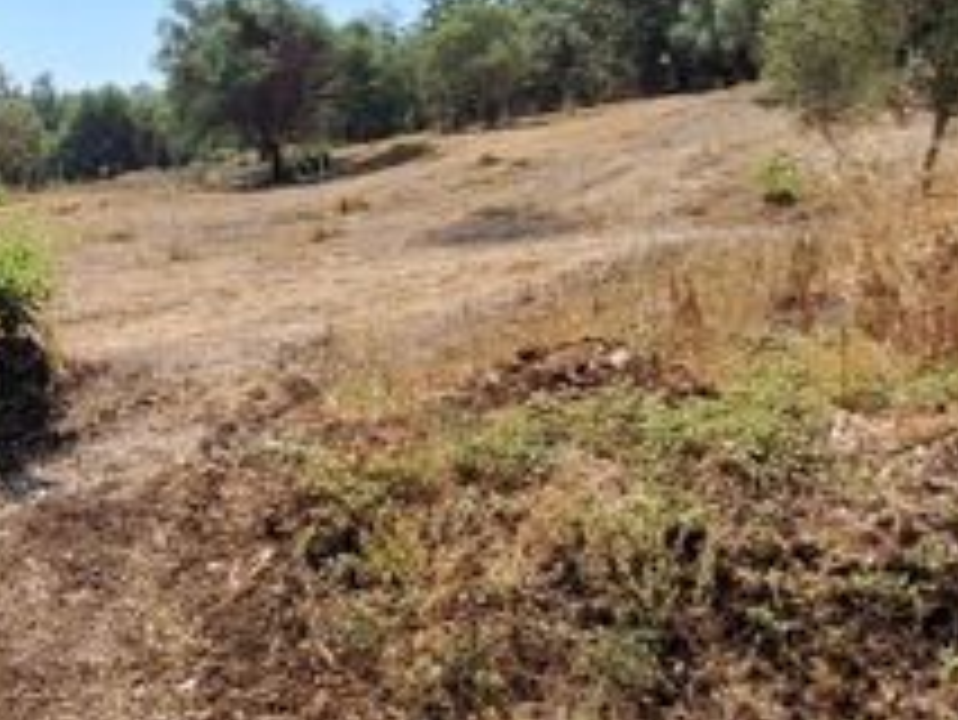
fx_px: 1191
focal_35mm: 43
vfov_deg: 32.5
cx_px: 155
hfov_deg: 41.4
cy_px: 117
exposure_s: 1/3125
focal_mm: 1.74
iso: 40
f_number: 2.2
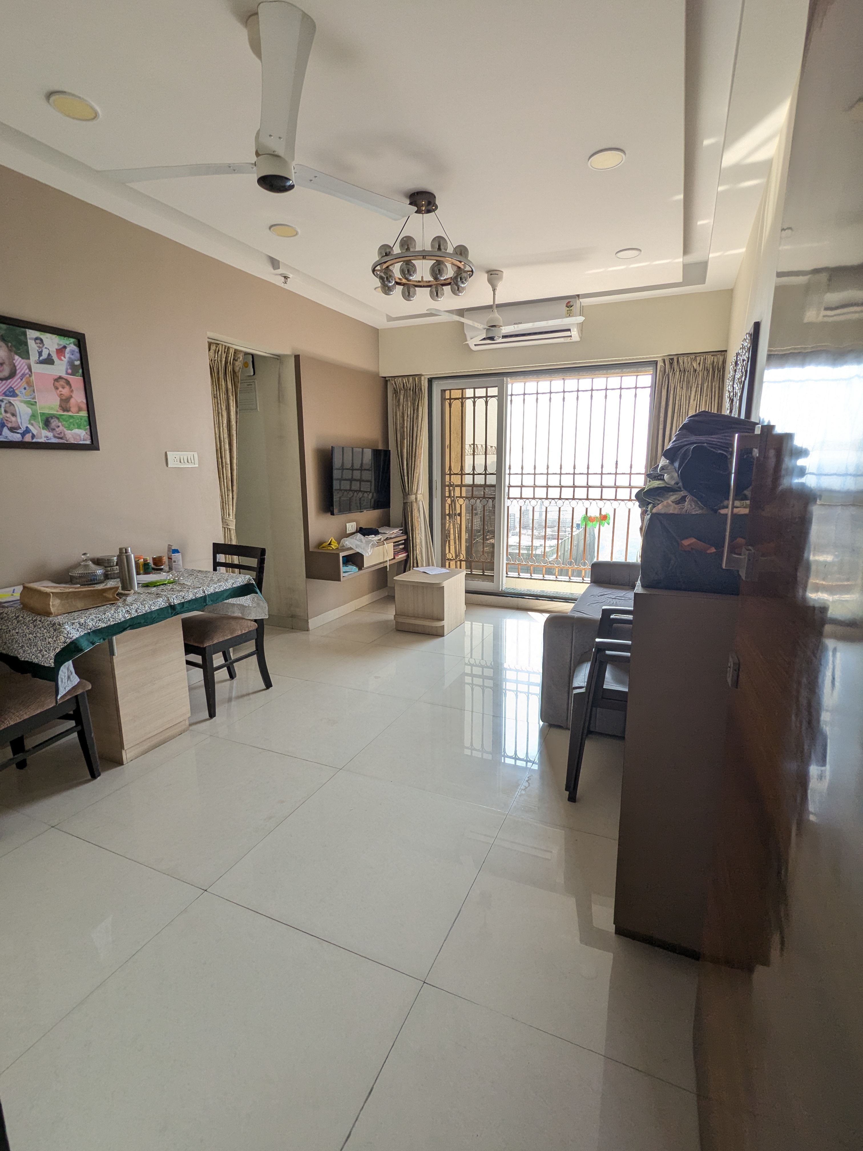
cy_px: 576
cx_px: 432
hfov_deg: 78.1
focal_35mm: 16
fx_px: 532
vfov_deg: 94.5
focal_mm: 2.35
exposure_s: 1/155
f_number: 2.2
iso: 48
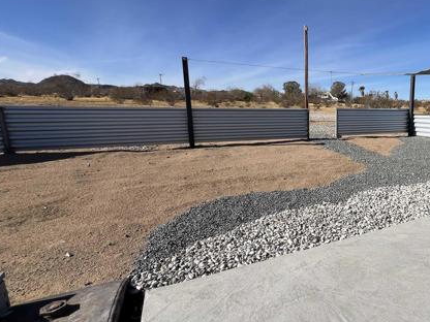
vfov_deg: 66.0
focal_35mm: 20
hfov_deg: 75.7
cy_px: 158
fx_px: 248
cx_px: 324
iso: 32
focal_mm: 1.57
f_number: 1.8
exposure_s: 1/3040
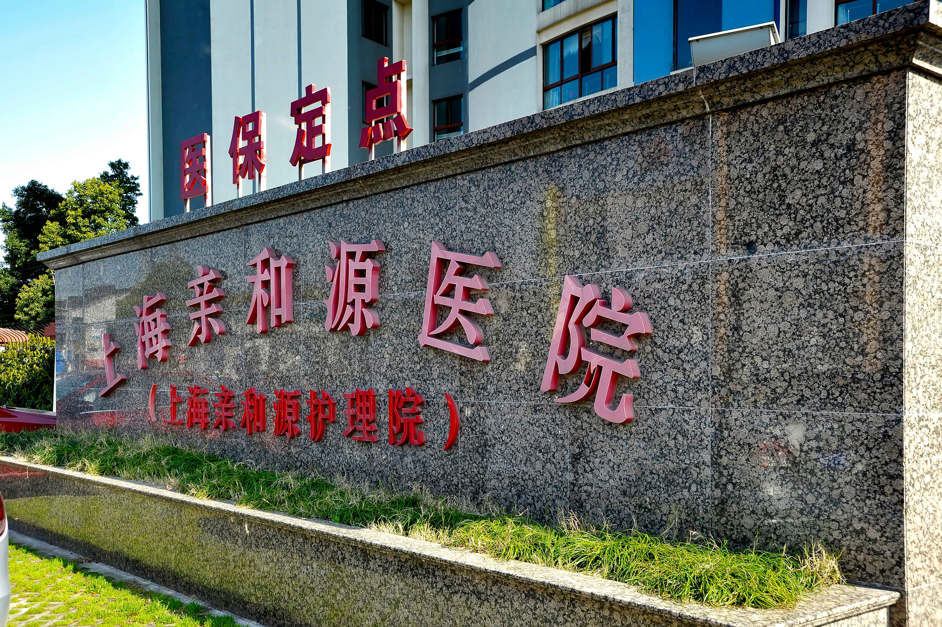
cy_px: 314
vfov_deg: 35.0
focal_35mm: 38
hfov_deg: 50.7
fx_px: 994
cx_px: 471
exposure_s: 1/160
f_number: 11
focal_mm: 38
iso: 400
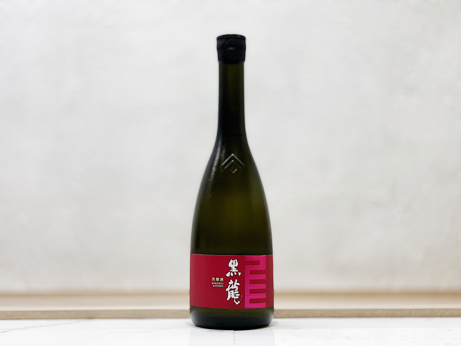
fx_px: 693
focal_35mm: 52
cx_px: 230
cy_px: 173
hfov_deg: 36.8
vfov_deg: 28.0
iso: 125
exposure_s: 1/100
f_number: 2
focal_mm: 6
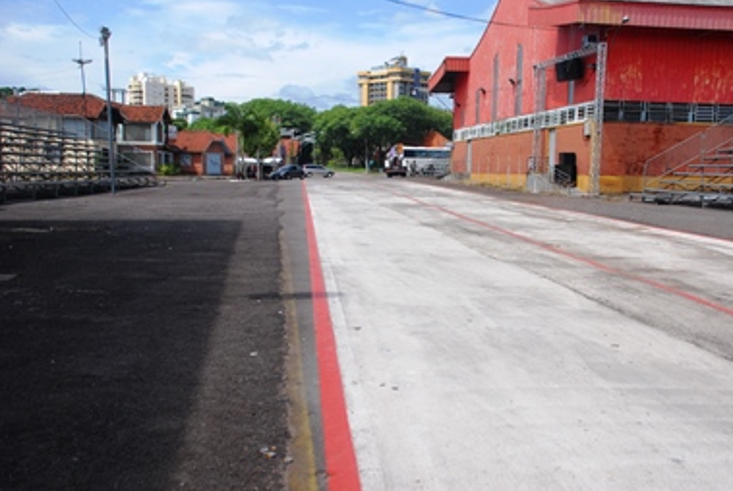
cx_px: 403
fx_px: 755
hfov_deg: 51.7
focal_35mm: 37
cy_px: 258
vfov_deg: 36.1
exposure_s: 1/2000
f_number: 3.8
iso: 400
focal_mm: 22
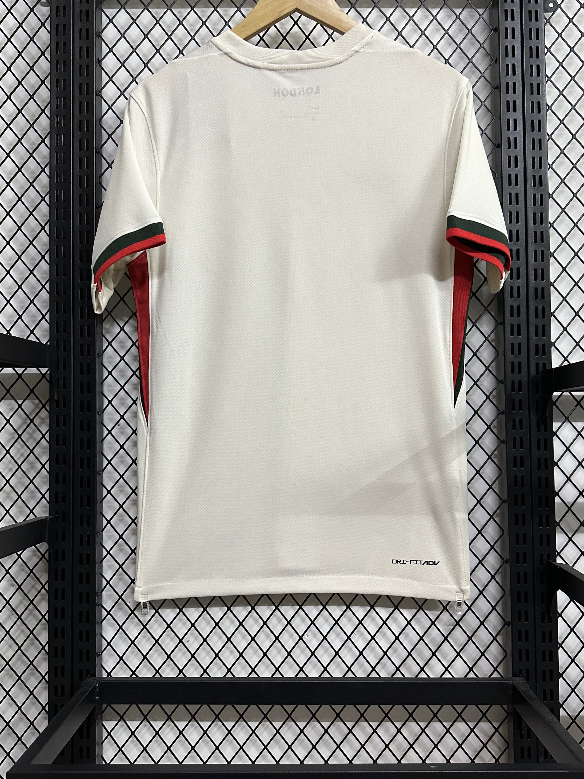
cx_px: 301
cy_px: 396
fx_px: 675
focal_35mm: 30
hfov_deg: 46.8
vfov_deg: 60.0
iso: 400
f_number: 1.78
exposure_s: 1/50
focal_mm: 6.86
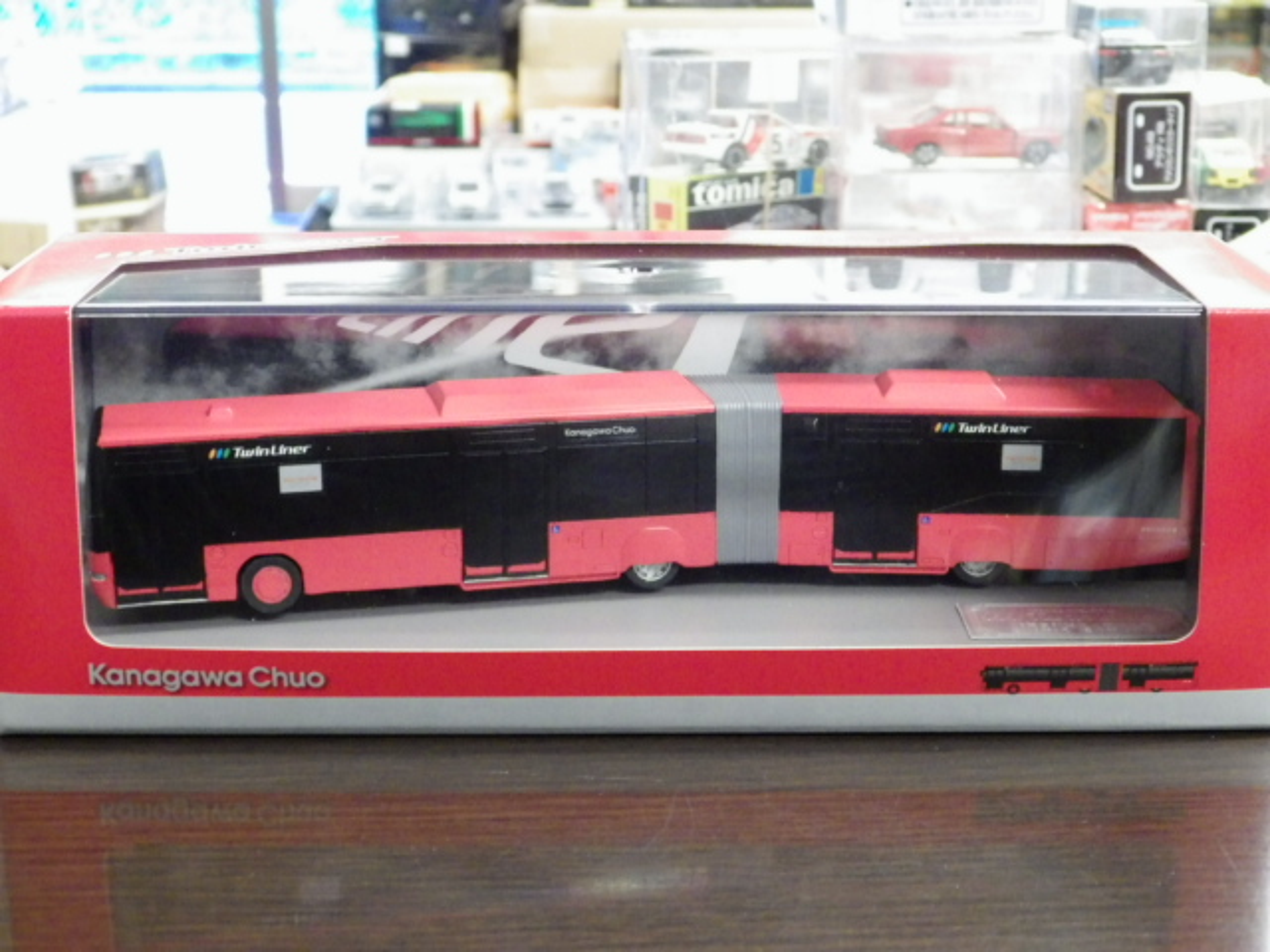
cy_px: 476
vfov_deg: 24.8
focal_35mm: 59
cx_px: 635
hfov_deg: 32.7
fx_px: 2165
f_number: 4
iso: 1250
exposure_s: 1/25
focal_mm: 10.7
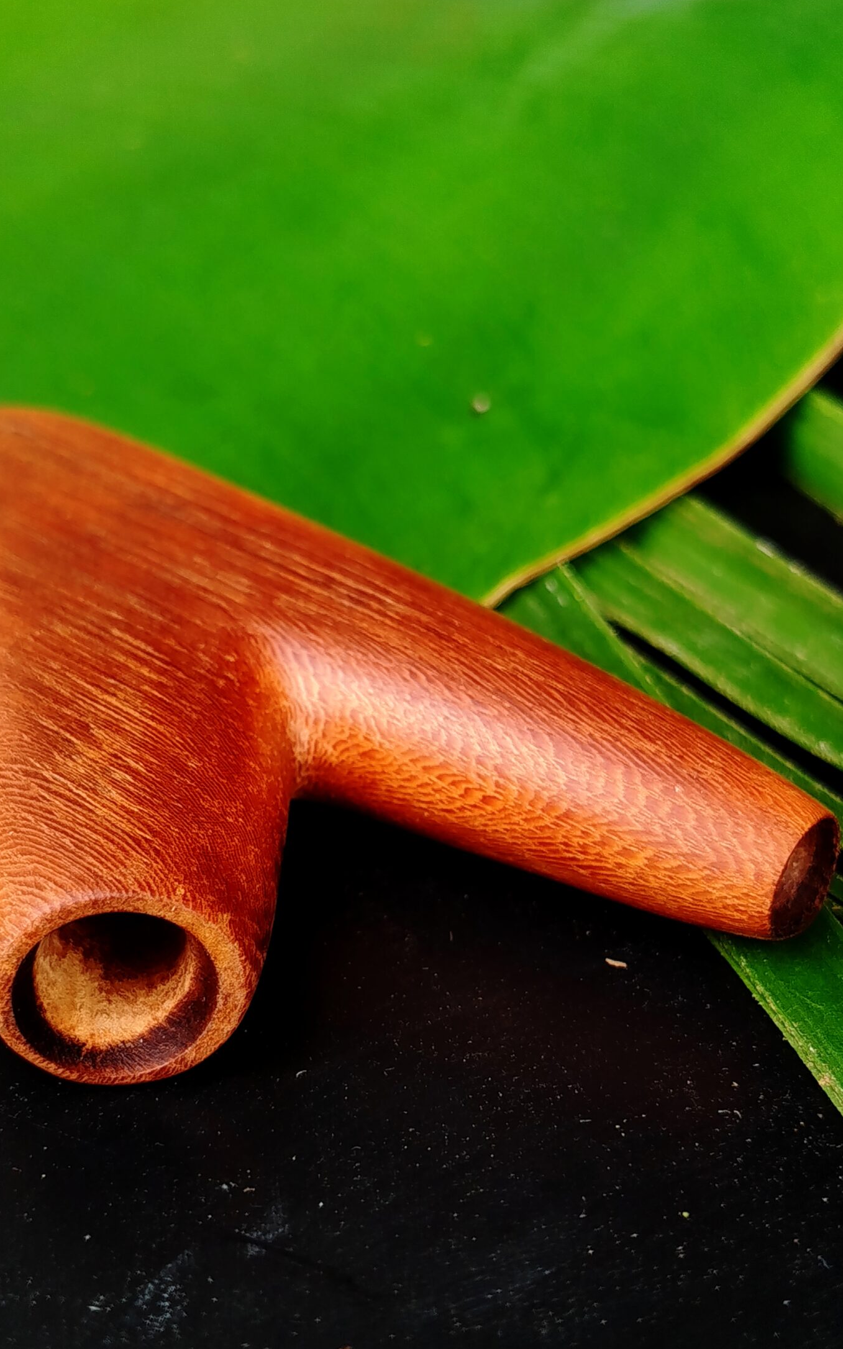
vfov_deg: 34.0
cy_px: 722
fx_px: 2205
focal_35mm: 60
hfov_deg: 21.6
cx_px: 353
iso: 50
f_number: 1.7
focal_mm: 5.31
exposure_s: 1/120
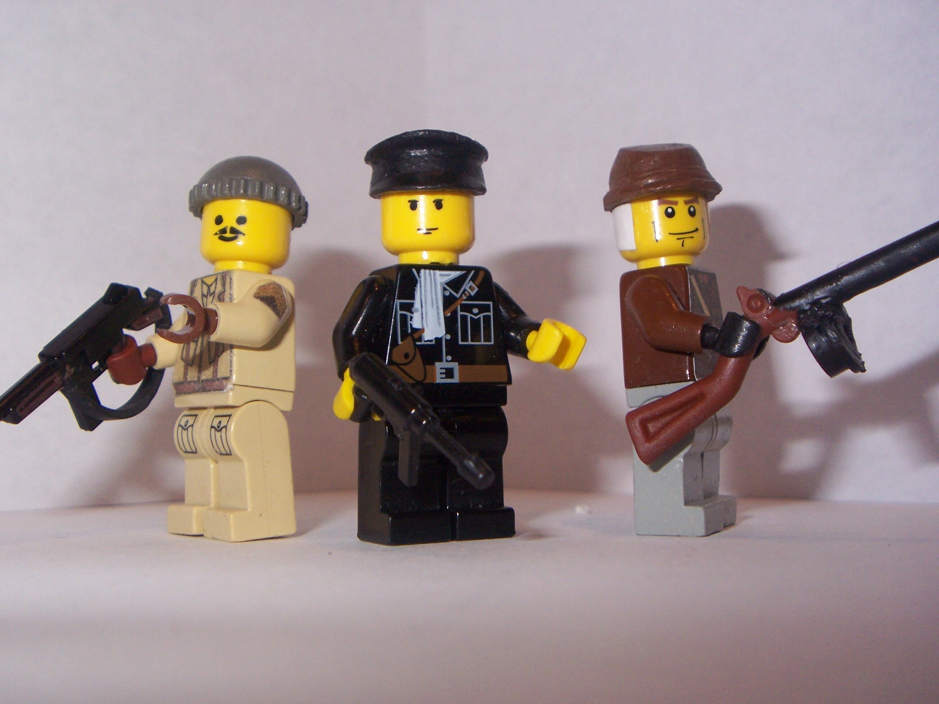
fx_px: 1329
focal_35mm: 49
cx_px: 470
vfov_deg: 29.7
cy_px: 352
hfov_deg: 38.9
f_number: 4
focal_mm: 8
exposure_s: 1/80
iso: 125
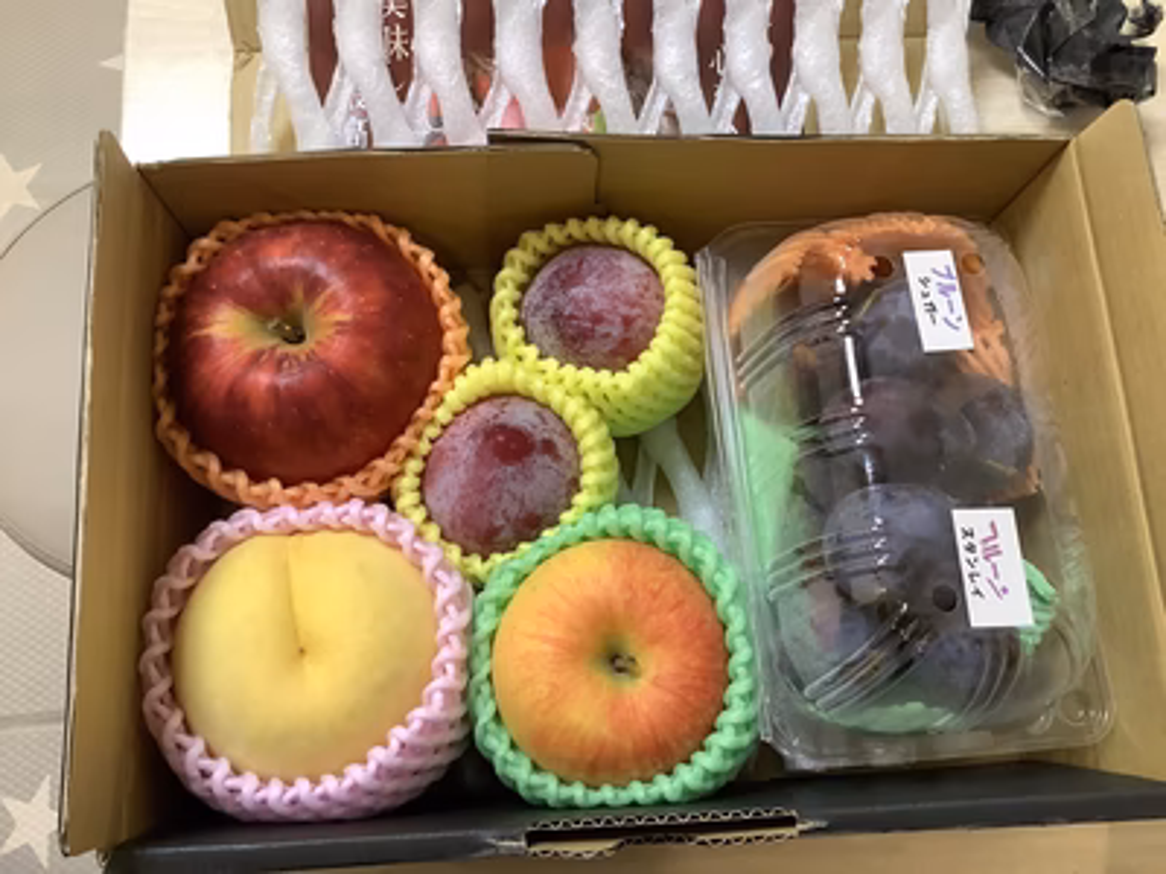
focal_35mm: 31
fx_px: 1044
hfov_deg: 58.4
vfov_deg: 45.4
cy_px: 437
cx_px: 583
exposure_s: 1/60
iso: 160
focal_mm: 3.3
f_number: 2.4
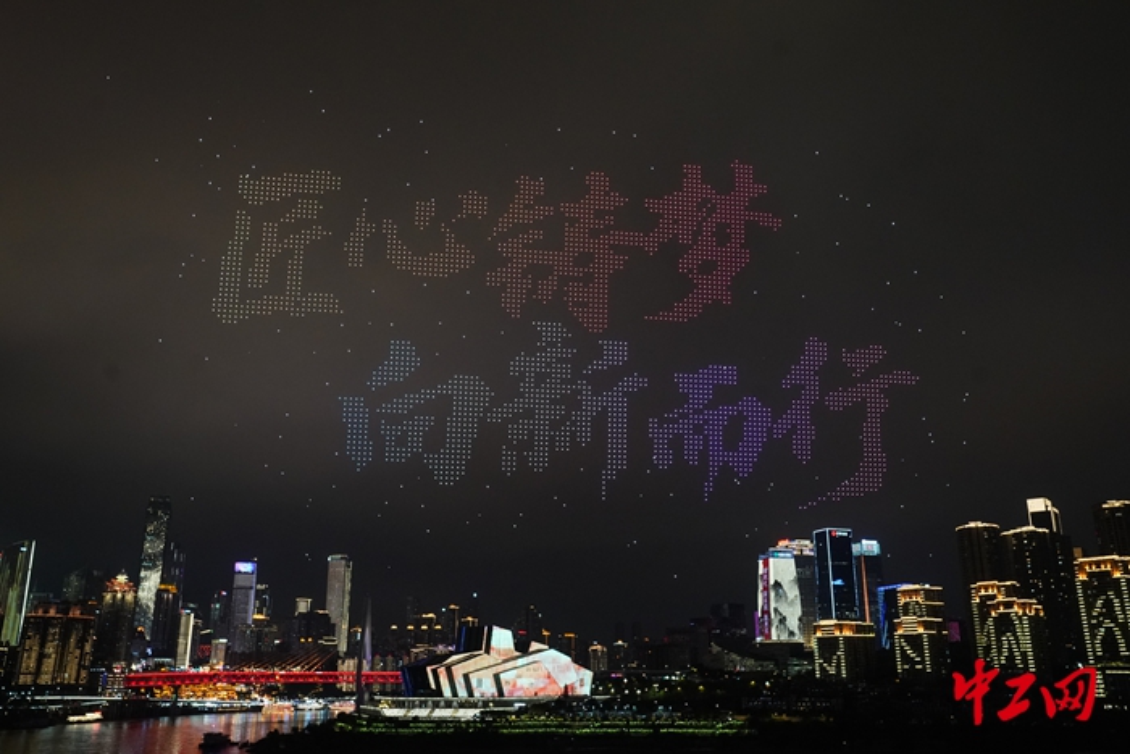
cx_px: 565
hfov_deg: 61.9
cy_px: 377
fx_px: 942
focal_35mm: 30
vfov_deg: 43.6
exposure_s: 1/80
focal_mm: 30
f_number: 5.6
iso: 5000
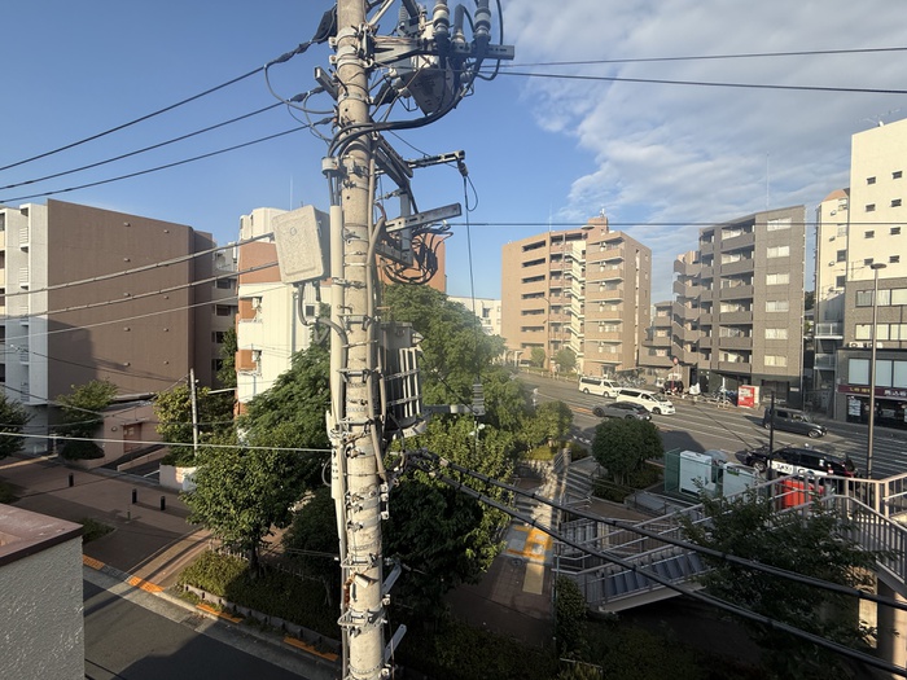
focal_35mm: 14
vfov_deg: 85.7
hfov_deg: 102.1
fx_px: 367
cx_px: 454
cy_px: 340
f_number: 2.2
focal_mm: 2.22
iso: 50
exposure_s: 1/1534
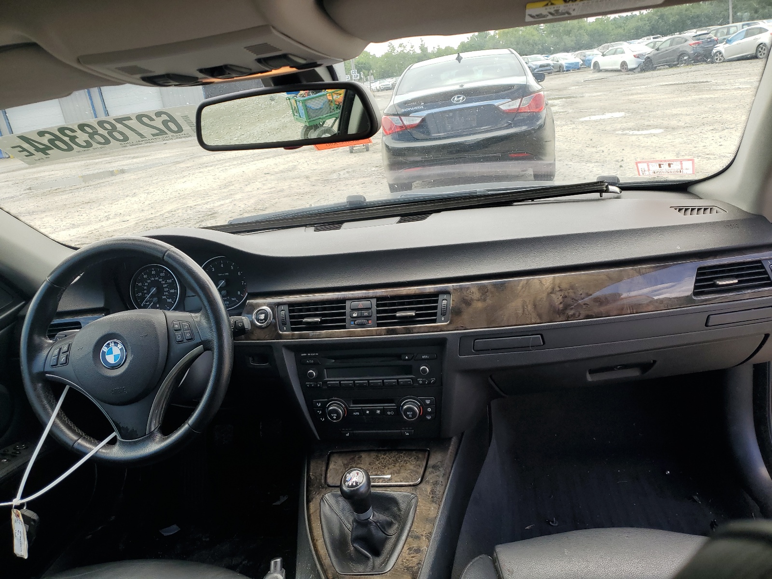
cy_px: 290
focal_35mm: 26
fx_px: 580
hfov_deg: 67.3
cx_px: 386
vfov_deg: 53.1
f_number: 1.5
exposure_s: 1/435
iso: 50
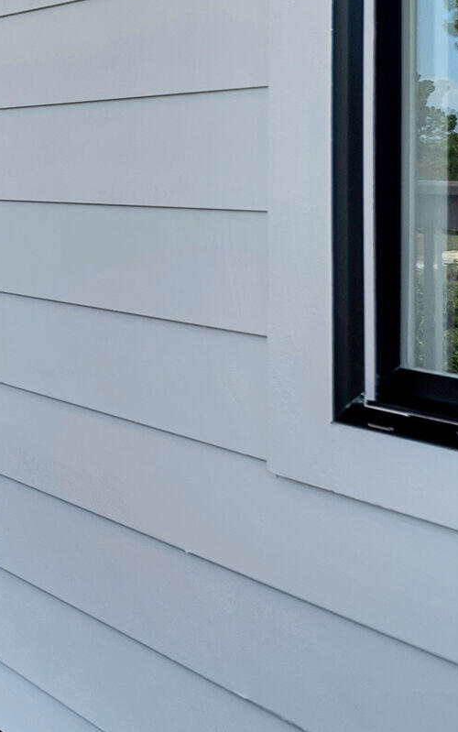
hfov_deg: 20.4
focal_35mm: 47
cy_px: 171
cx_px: -343
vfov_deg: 41.2
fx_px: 938
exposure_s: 1/250
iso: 125
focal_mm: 12
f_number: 6.3
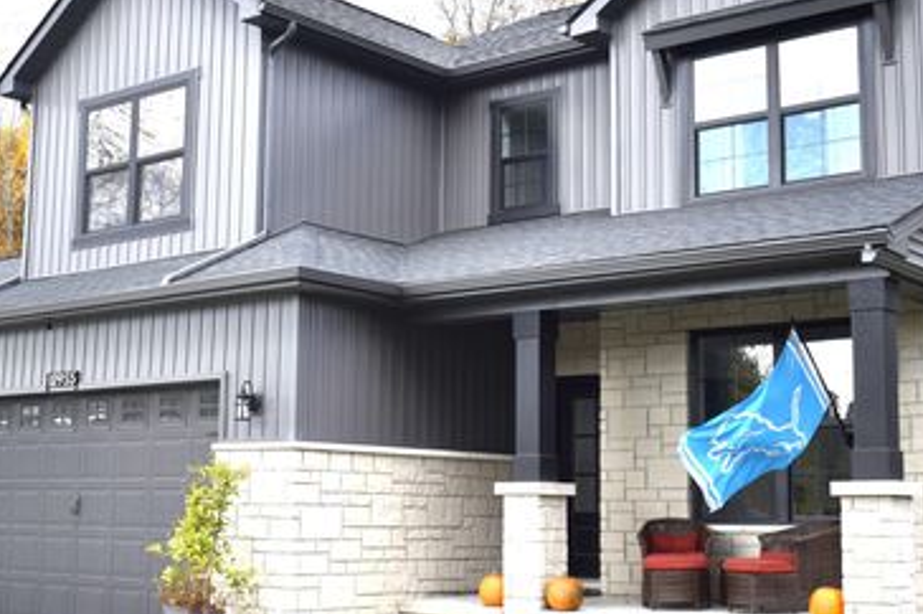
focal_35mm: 55
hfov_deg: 36.3
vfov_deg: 24.6
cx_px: 429
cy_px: 306
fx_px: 1409
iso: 100
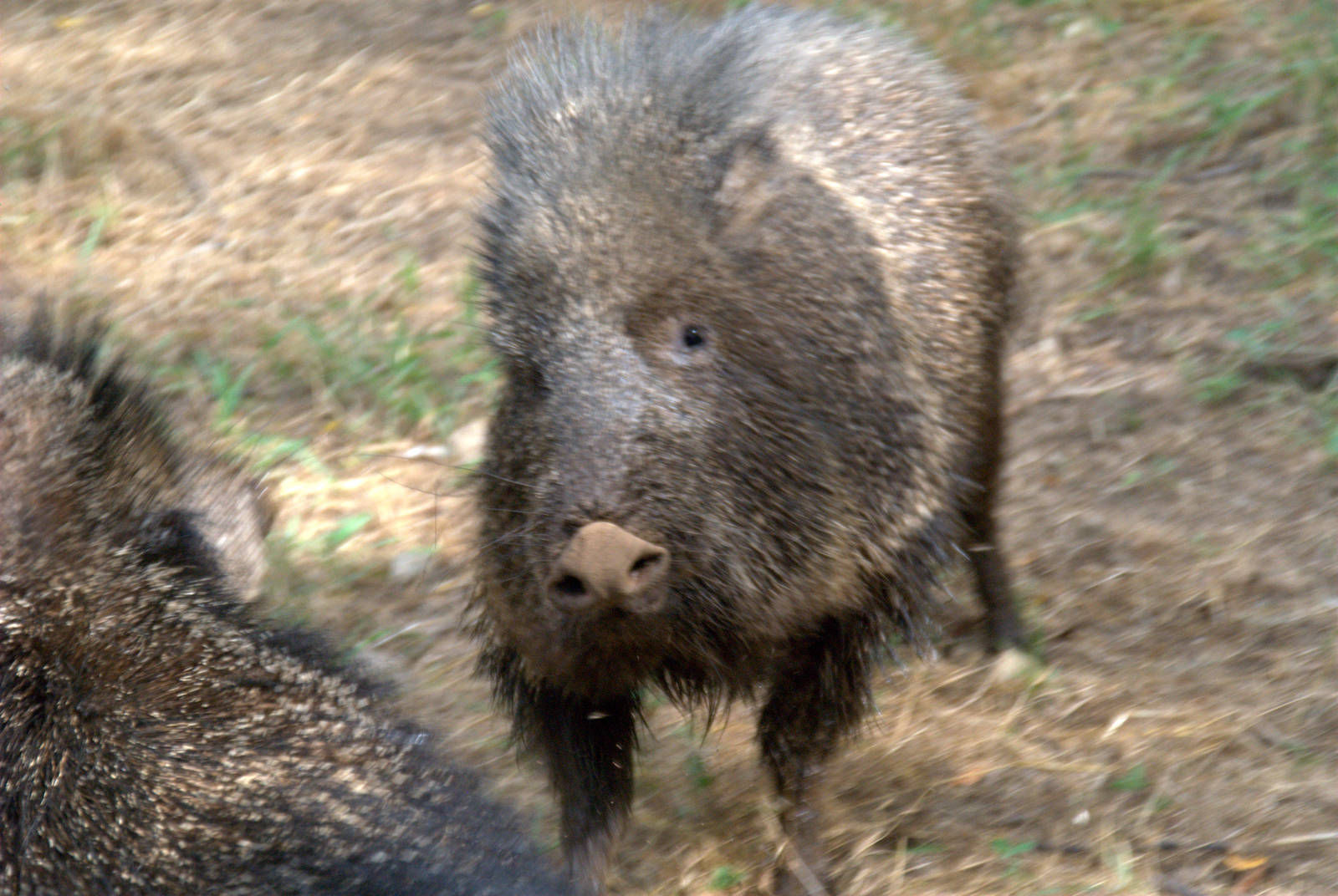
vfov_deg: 6.8
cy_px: 448
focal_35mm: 202
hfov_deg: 10.1
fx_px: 7537
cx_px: 669
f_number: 8
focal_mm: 135
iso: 1600
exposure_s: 1/200
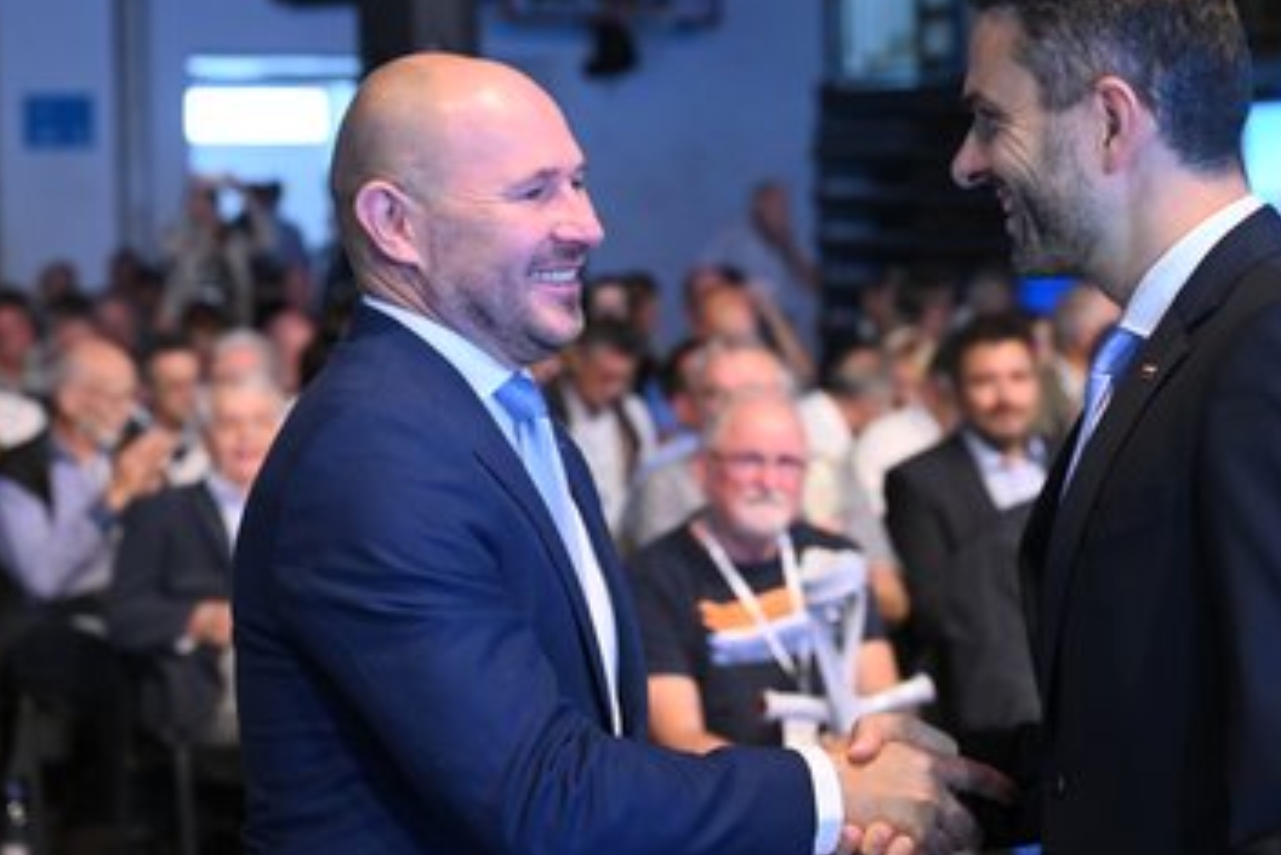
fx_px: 3132
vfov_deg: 15.5
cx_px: 684
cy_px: 329
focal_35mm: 88
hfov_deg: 23.1
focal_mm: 62
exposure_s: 1/250
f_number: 4
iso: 3200
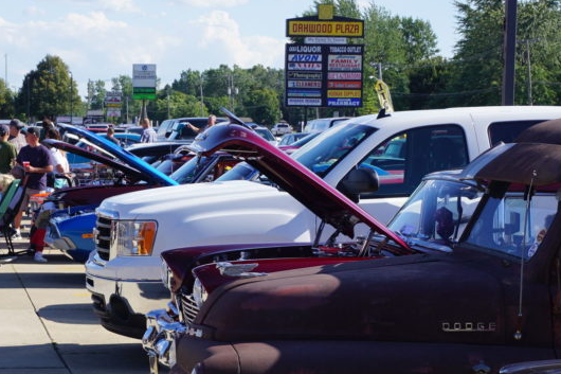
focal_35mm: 102
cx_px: 110
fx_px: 1588
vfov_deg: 13.4
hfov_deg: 19.8
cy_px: 263
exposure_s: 1/125
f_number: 9
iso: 100
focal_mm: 35
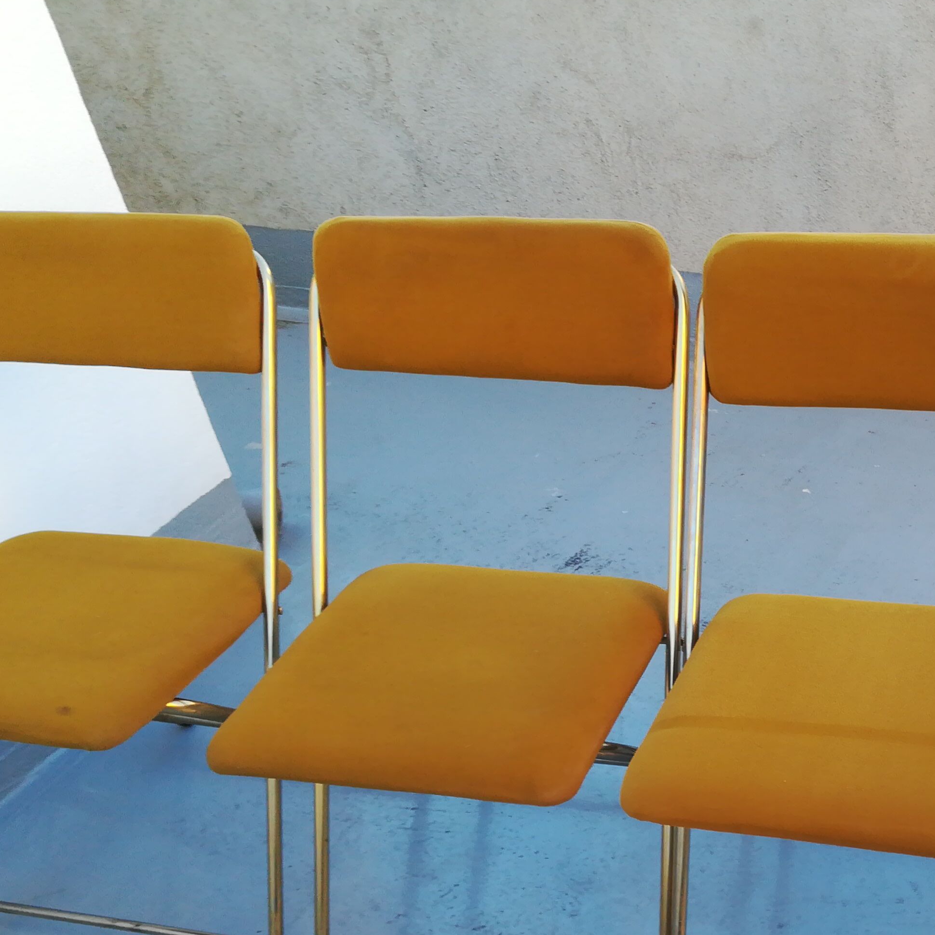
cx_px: 825
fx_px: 1436
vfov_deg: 35.7
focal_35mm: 47
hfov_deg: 34.3
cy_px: 626
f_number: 2.2
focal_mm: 3.83
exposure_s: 1/100
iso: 80
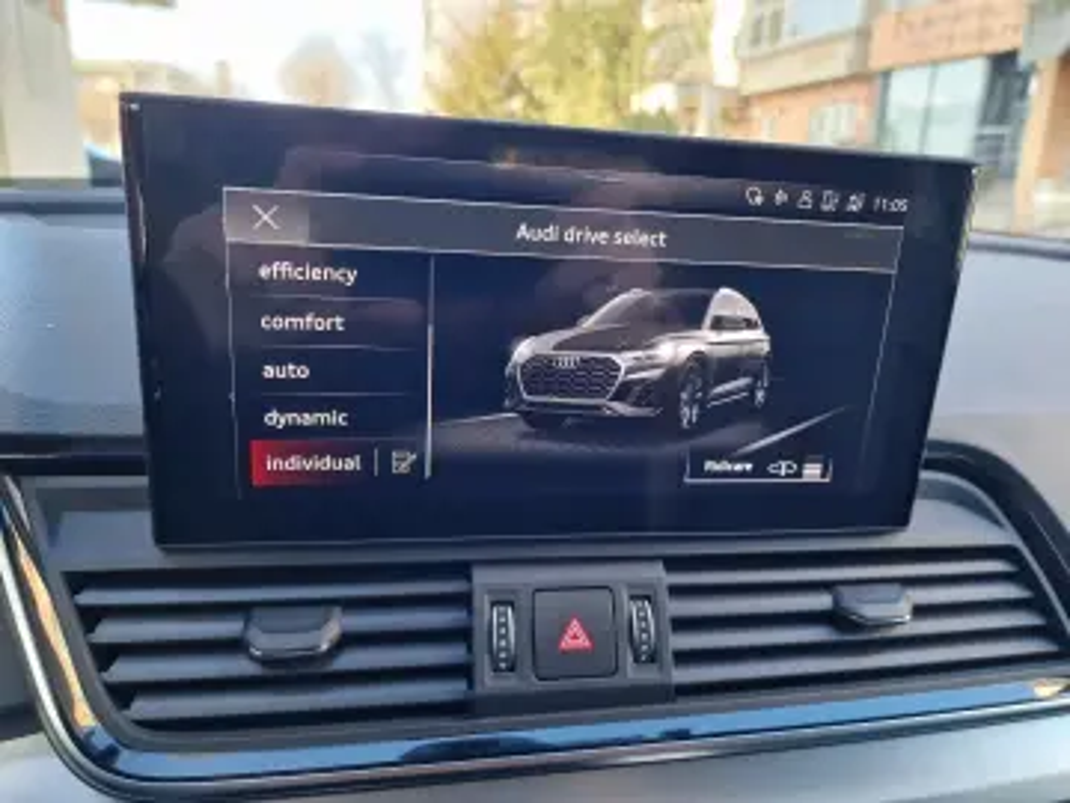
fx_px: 711
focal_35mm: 23
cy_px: 402
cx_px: 535
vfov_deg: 58.9
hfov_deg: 73.9
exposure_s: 1/100
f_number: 1.8
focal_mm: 6.4
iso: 80
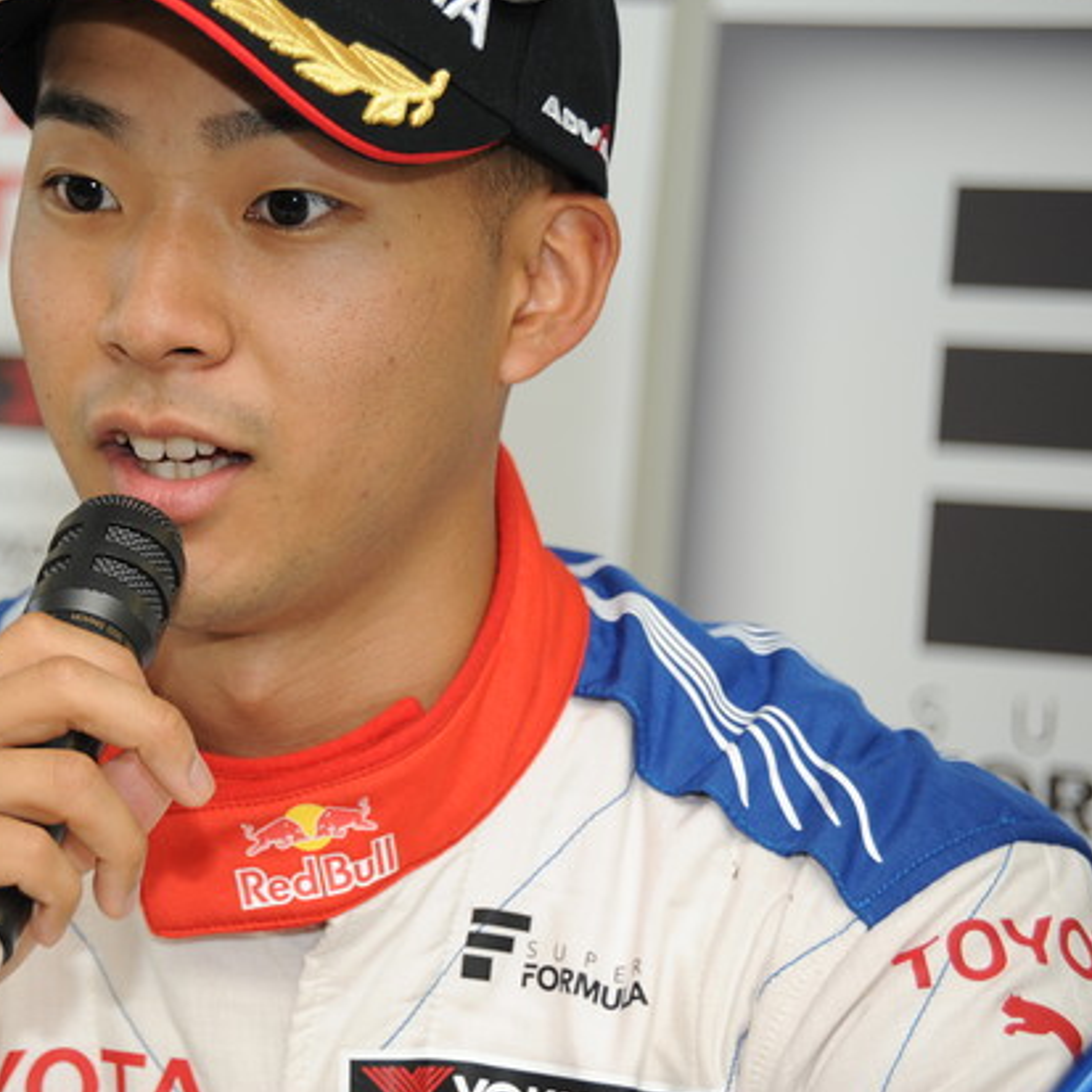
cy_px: 468
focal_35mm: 200
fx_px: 7138
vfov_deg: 8.7
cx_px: 151
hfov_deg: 8.7
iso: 800
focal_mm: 135
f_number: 5.6
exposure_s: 1/250
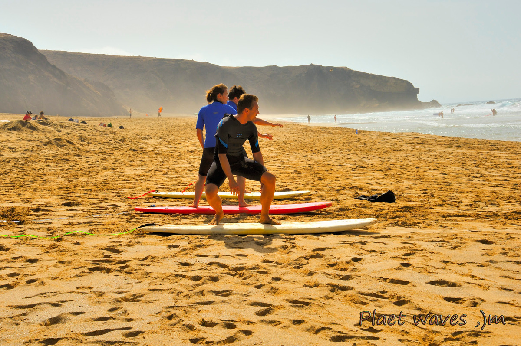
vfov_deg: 19.4
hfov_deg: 28.9
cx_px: 260
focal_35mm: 70
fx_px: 1012
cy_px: 173
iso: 200
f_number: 18
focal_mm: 70
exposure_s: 1/200
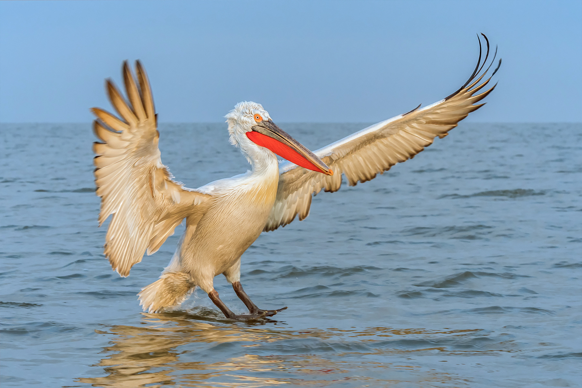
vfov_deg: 8.3
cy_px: 194
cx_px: 291
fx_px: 2667
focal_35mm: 165
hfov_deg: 12.5
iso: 720
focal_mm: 110
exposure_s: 1/640
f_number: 8
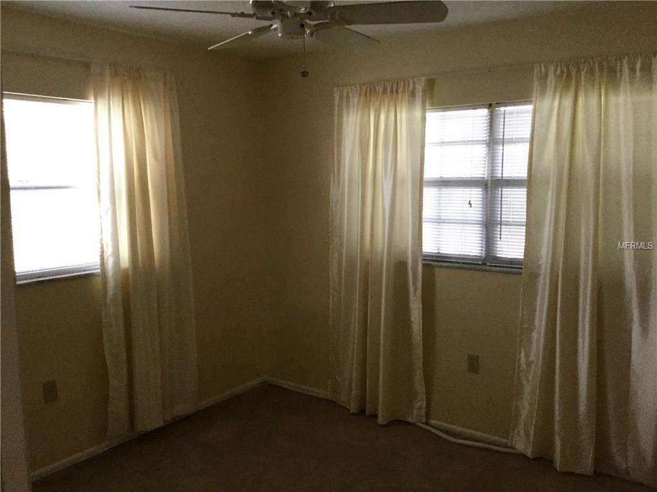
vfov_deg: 45.4
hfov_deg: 58.4
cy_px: 246
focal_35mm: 31
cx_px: 328
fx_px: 588
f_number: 2.4
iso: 160
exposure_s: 1/30
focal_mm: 3.3
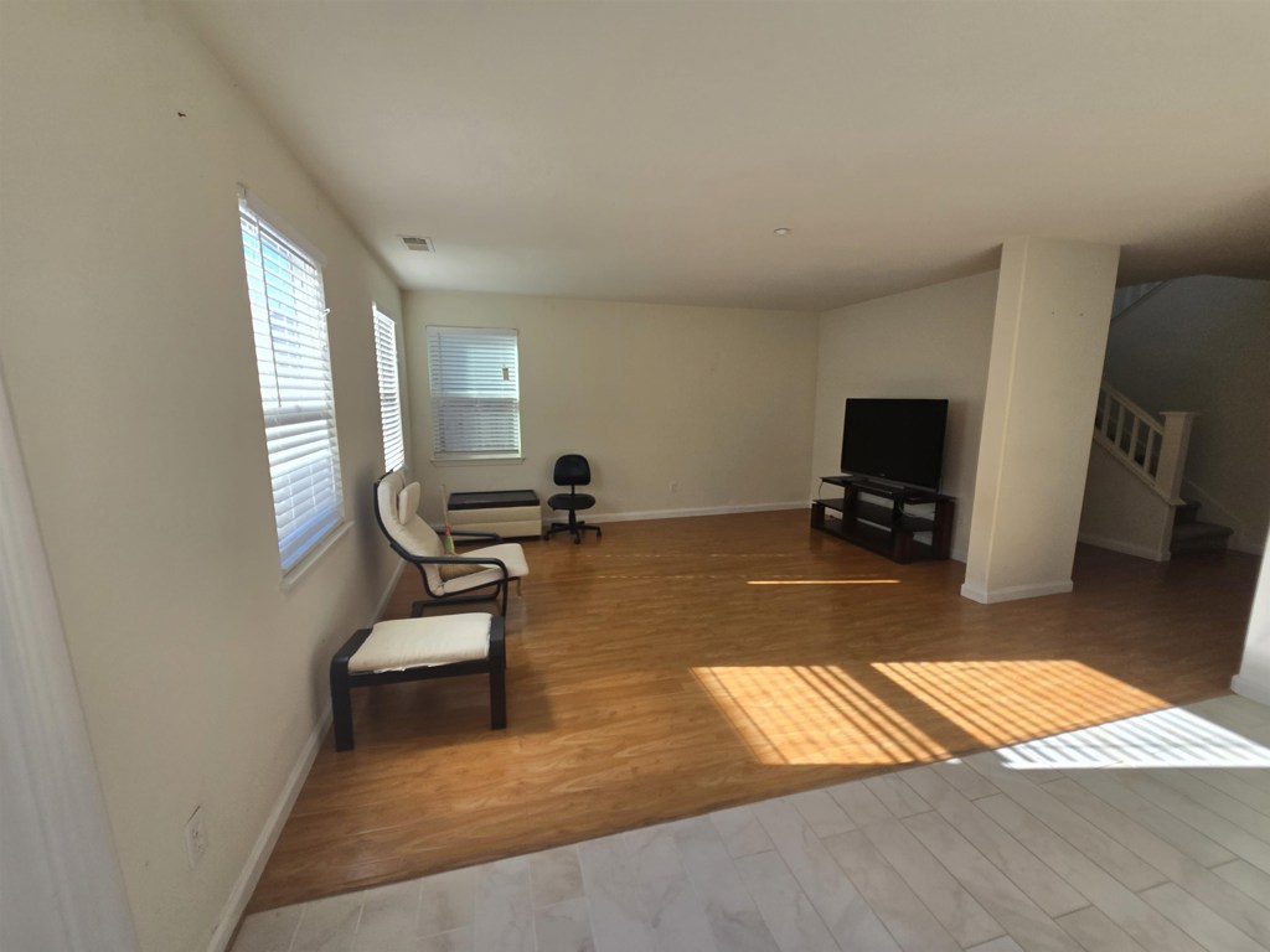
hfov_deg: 106.2
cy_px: 476
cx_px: 635
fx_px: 477
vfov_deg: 89.9
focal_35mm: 13
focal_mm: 2.2
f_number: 2.2
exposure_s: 1/238
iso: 50
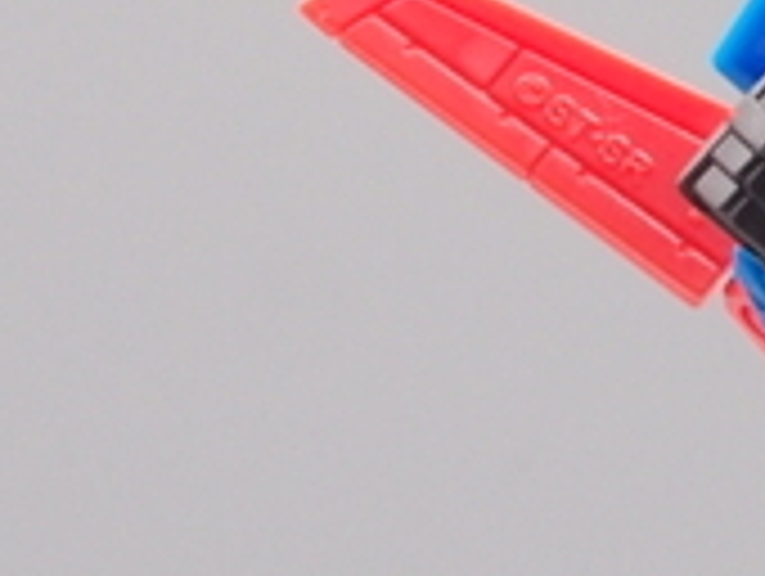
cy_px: 477
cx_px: 1526
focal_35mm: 305
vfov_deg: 4.9
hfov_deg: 6.3
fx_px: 6750
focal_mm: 14.05
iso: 100
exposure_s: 1/4
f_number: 8
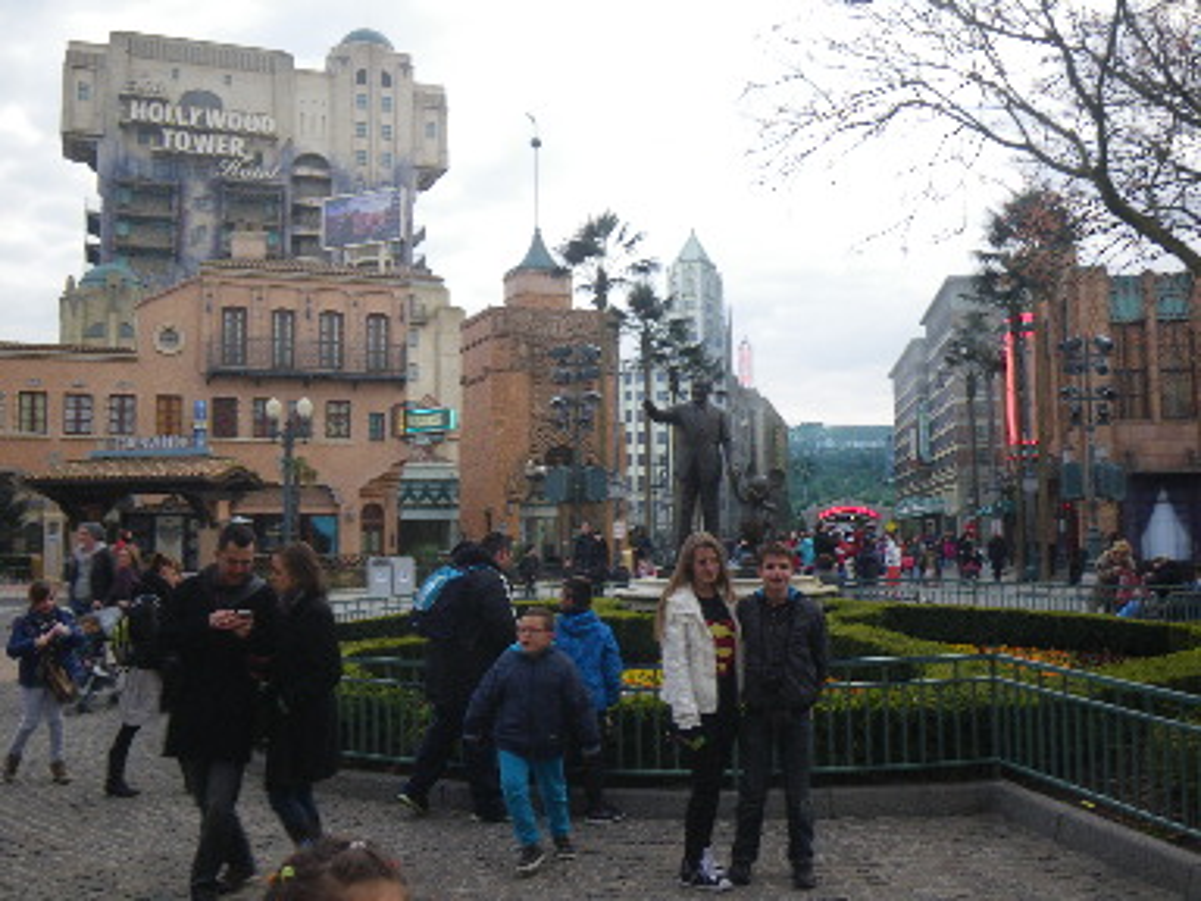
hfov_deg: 54.0
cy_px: 450
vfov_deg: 41.8
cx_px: 600
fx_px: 1180
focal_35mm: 34
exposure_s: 1/50
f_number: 3.8
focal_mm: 6.1
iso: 80
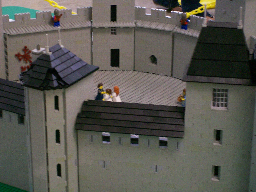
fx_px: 799
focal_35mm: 108
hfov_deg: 18.2
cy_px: 96
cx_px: 128
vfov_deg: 13.7
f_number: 4.8
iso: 200
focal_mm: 18
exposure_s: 1/8
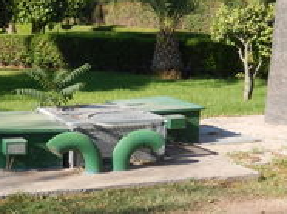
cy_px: 137
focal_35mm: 69
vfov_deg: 21.2
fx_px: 571
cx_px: 43
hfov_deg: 27.4
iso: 125
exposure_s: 1/640
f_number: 3.8
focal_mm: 5.7
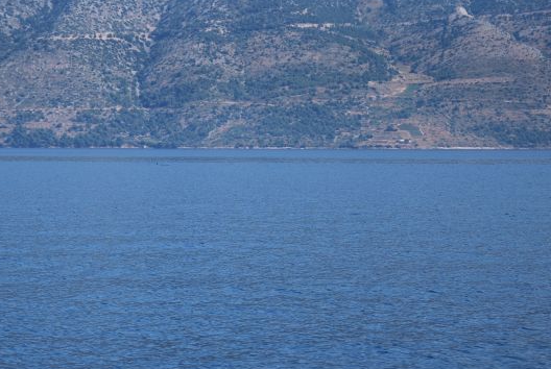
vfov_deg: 9.8
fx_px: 2162
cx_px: 167
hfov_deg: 14.5
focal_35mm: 141
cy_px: 177
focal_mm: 62
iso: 100
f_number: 5.6
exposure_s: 1/500
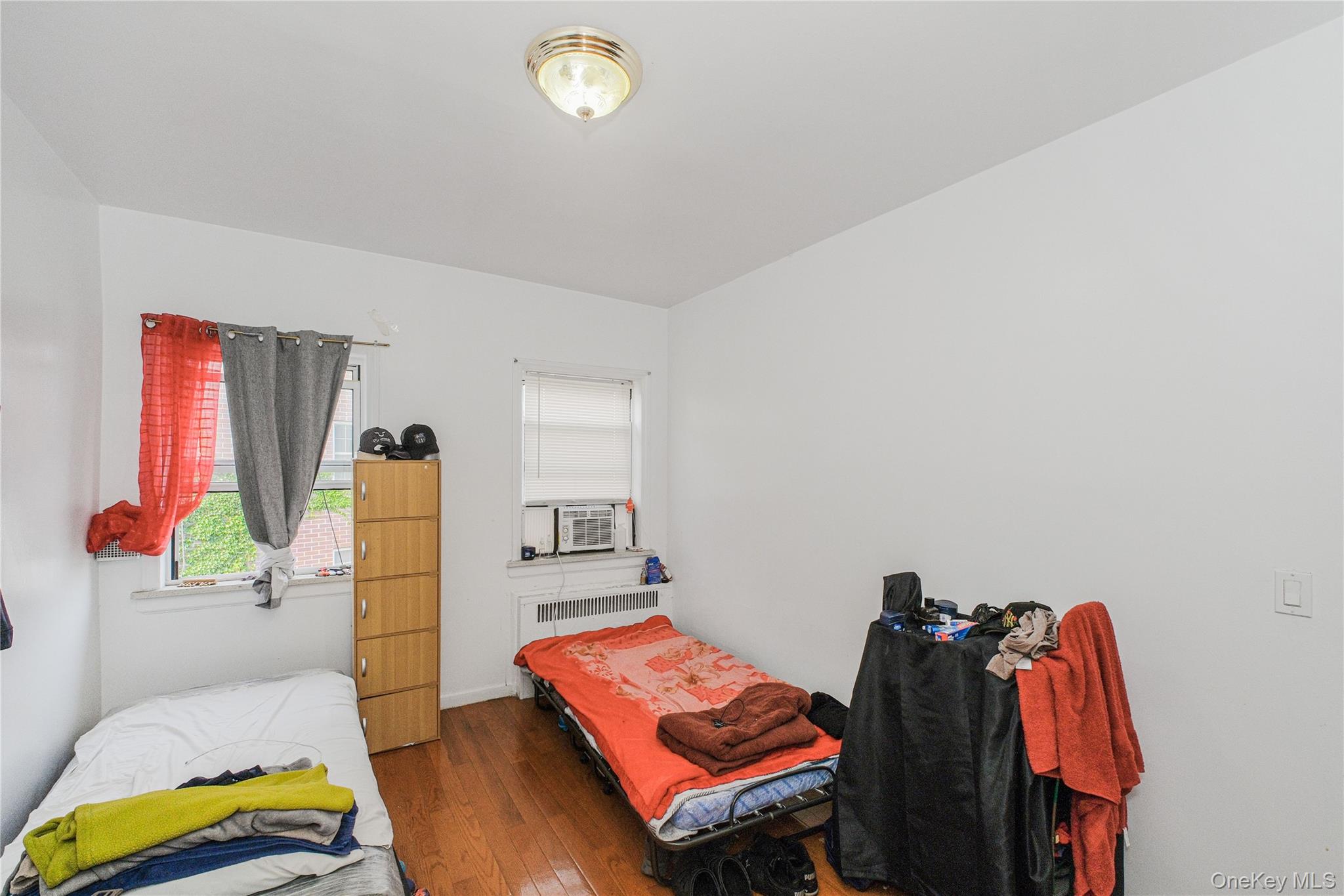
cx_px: 672
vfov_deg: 77.3
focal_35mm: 15
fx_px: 560
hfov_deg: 100.4
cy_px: 448
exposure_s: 1/60
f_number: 8
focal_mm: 10
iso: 640
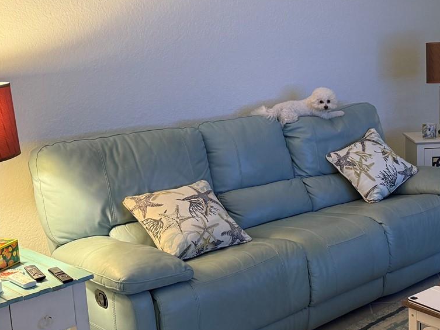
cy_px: 147
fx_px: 648
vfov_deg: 28.5
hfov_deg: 35.7
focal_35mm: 51
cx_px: 378
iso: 250
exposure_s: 1/60
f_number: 1.78
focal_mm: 6.76
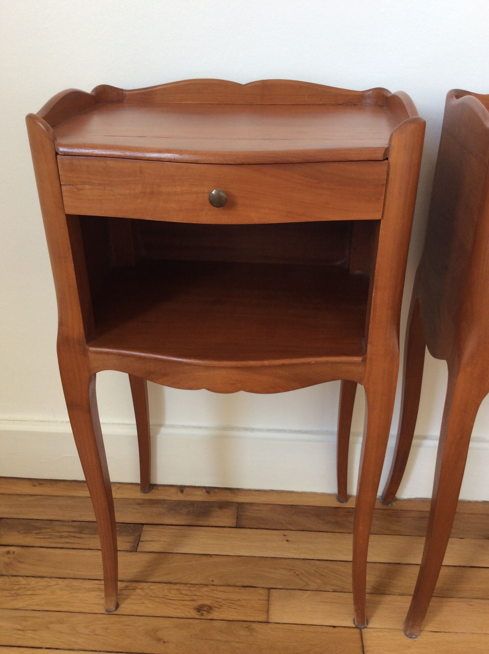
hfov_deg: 44.1
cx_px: 244
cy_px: 327
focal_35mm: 32
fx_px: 604
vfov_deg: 56.9
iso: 40
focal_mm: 3.3
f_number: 2.4
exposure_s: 1/25
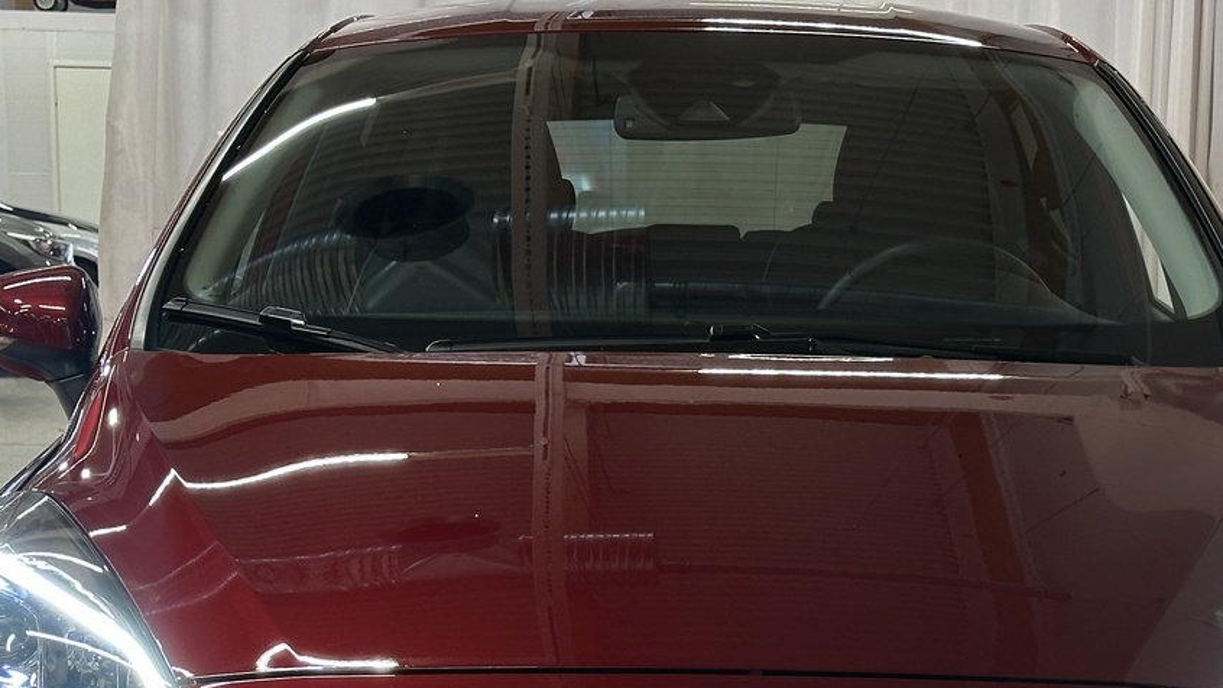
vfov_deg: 13.4
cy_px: 665
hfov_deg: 23.9
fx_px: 2886
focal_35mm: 89
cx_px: 714
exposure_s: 1/100
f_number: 1.78
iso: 64
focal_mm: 6.86
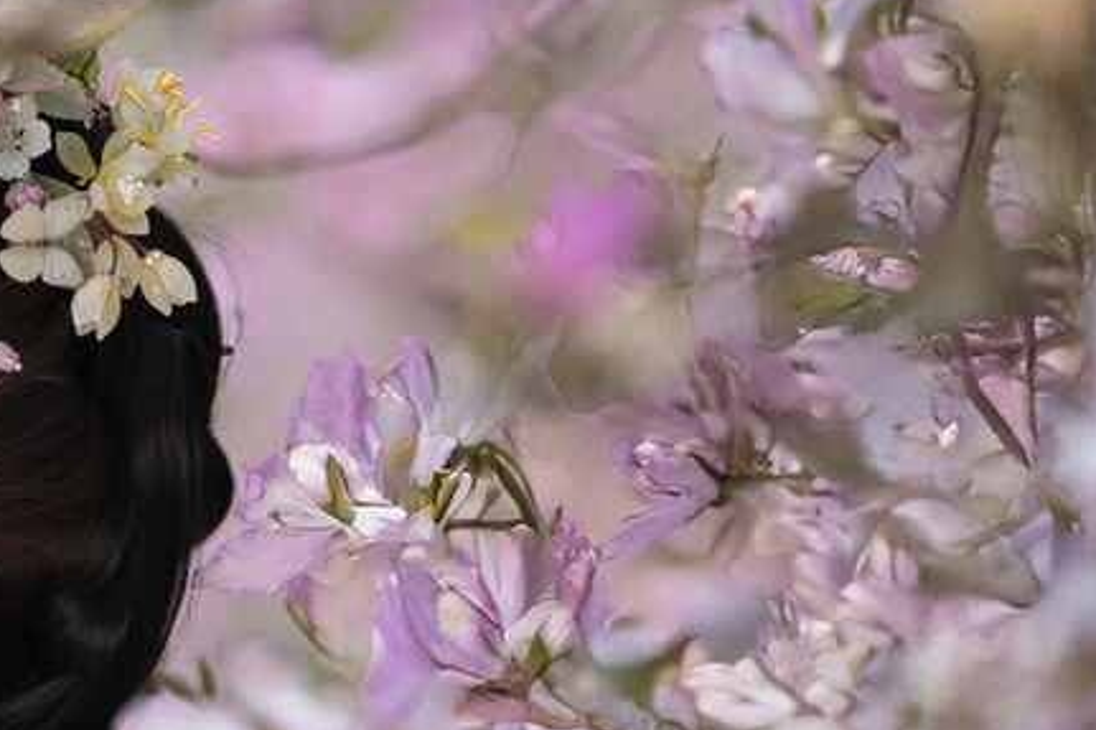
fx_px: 10012
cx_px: 97
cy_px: 575
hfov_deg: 6.3
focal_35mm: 329
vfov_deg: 4.2
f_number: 2.8
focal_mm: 135
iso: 100
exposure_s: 1/1600
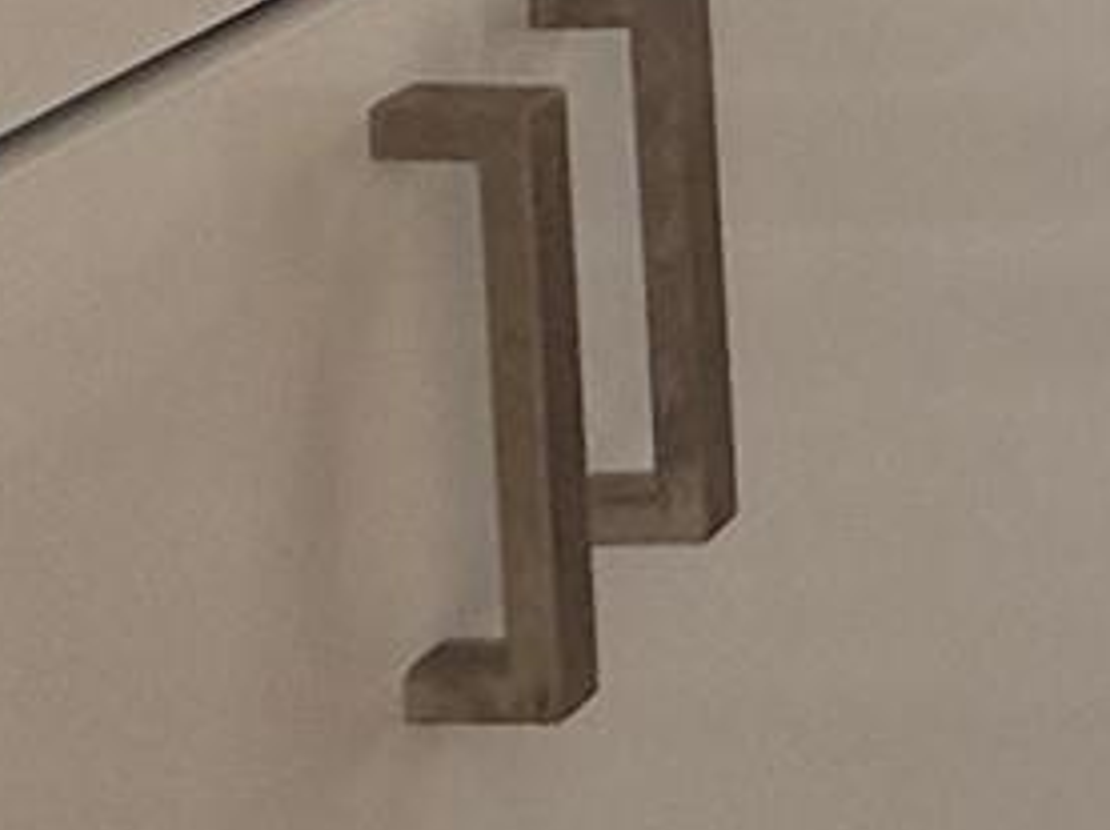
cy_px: -1030
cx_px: 2505
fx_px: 2594
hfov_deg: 15.7
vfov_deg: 14.0
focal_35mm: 81
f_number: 2.2
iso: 64
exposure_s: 1/490
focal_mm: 2.22
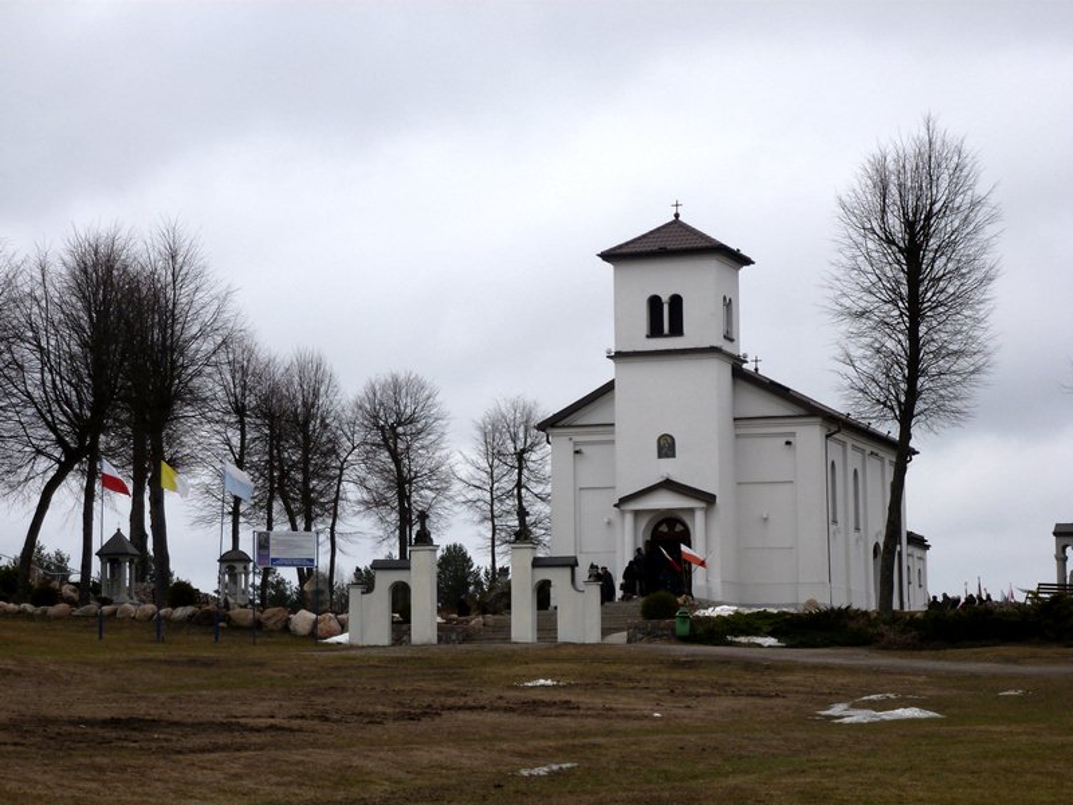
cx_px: 536
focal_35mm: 113
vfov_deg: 13.1
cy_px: 402
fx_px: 3503
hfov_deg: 17.4
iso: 100
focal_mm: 20.2
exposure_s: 1/250
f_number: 5.1
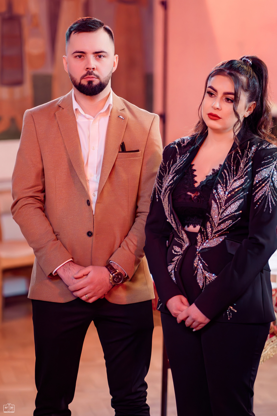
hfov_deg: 10.8
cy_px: 208
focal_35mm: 127
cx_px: 138
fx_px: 1466
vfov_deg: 16.1
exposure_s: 1/250
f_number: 1.8
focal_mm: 85
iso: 1600
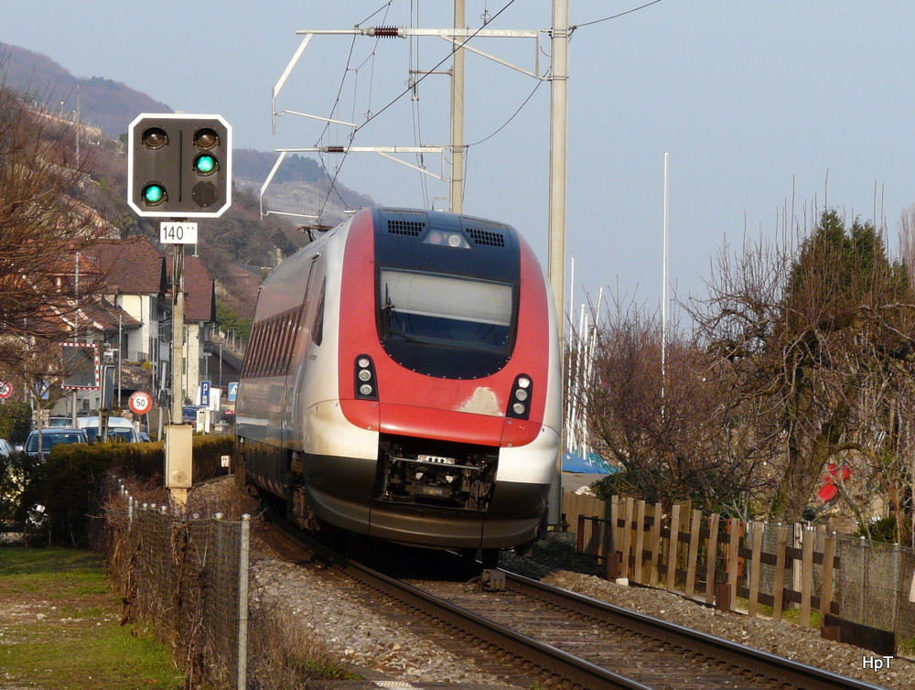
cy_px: 345
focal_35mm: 131
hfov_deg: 15.0
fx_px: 3469
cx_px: 458
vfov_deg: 11.4
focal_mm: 21.6
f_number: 5.6
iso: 100
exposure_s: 1/250
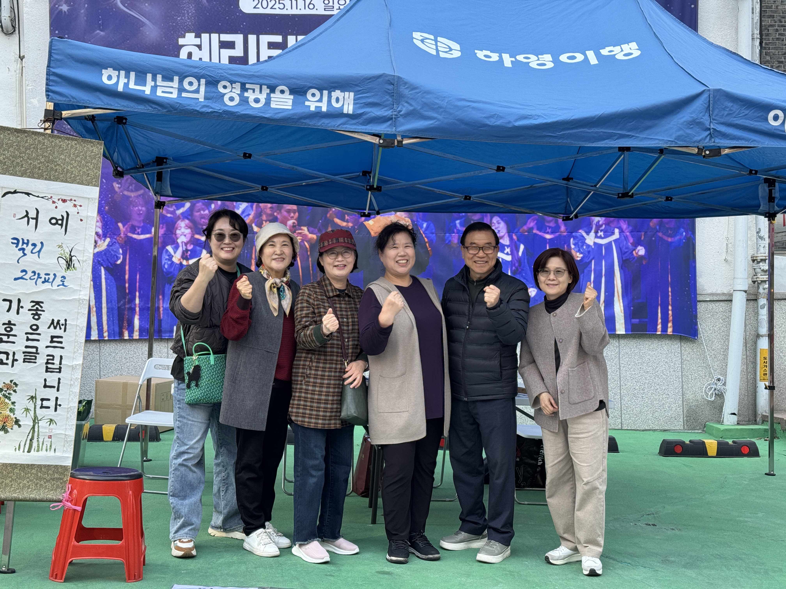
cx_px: 393
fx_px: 1090
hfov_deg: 39.7
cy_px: 294
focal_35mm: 48
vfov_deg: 30.3
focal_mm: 6.76
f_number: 1.78
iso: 64
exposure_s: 1/197
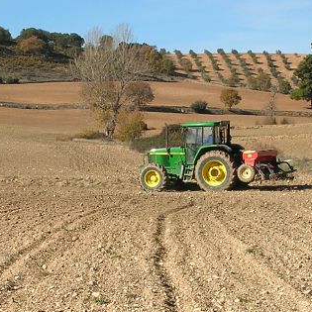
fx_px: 1407
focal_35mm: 138
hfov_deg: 12.6
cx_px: 114
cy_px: 166
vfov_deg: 12.7
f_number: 6.7
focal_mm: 12.3
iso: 50
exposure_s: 1/208
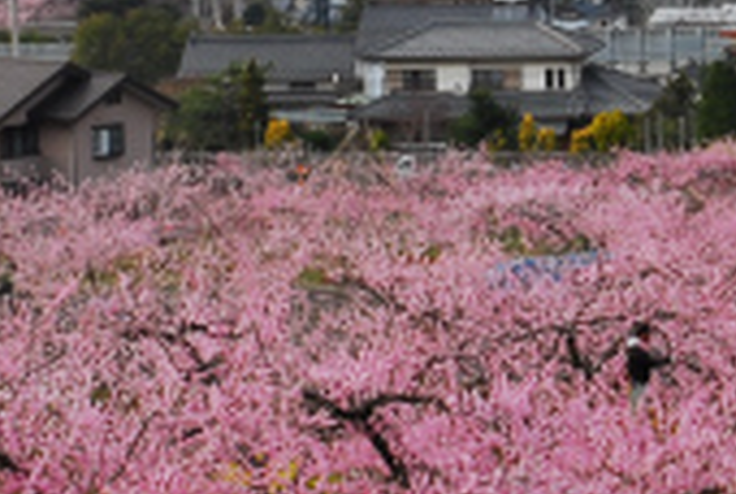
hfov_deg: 6.1
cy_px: -26
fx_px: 6943
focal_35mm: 339
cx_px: 216
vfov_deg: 4.1
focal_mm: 48
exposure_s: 1/160
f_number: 6.3
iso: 200
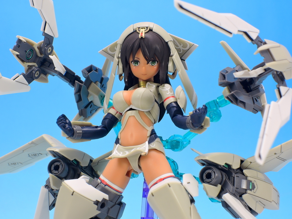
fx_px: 1012
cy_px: 110
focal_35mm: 120
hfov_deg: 16.4
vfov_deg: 12.3
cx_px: 146
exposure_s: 1
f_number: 7.1
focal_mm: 25.5
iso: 80
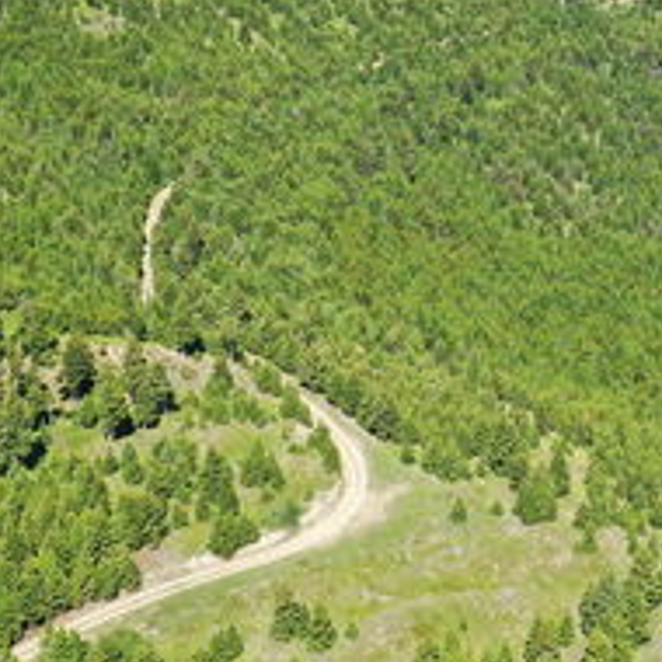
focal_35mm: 64
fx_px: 1385
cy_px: 159
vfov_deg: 26.5
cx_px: 470
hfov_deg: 26.6
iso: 100
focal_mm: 10.26
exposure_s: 1/320
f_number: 5
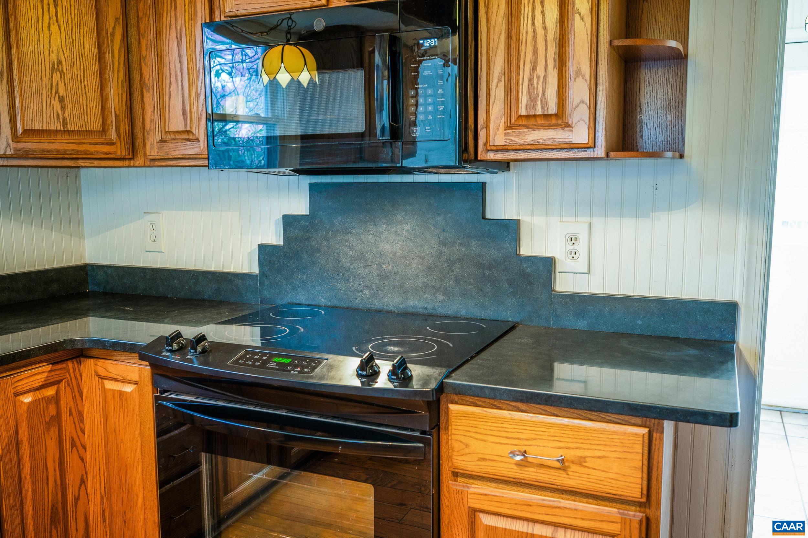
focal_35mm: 30
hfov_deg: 62.0
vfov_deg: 43.5
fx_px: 673
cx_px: 404
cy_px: 269
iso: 400
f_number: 4
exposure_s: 1/4
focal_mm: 30
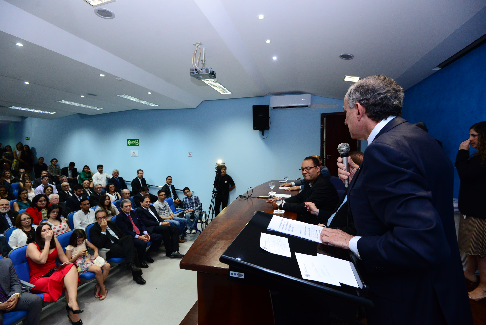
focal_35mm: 16
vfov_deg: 73.8
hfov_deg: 96.7
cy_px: 162
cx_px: 243
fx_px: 216
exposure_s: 1/125
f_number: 5
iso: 2500
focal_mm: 16
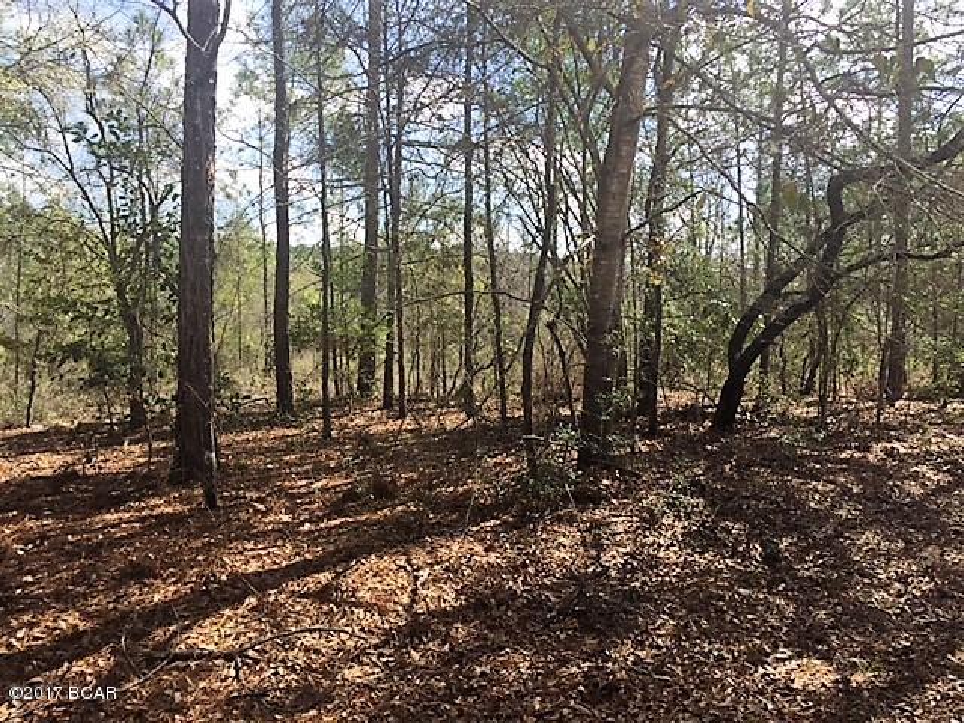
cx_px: 482
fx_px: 808
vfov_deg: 48.2
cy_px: 362
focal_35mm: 29
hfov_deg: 61.7
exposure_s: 1/842
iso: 32
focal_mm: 4.15
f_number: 2.2
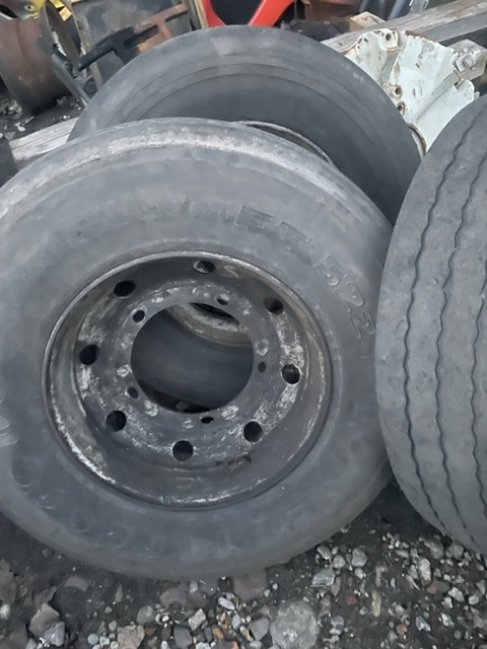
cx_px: 244
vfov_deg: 67.3
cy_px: 324
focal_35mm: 26
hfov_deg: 53.1
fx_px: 488
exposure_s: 1/16
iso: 1000
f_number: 1.6
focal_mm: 4.2
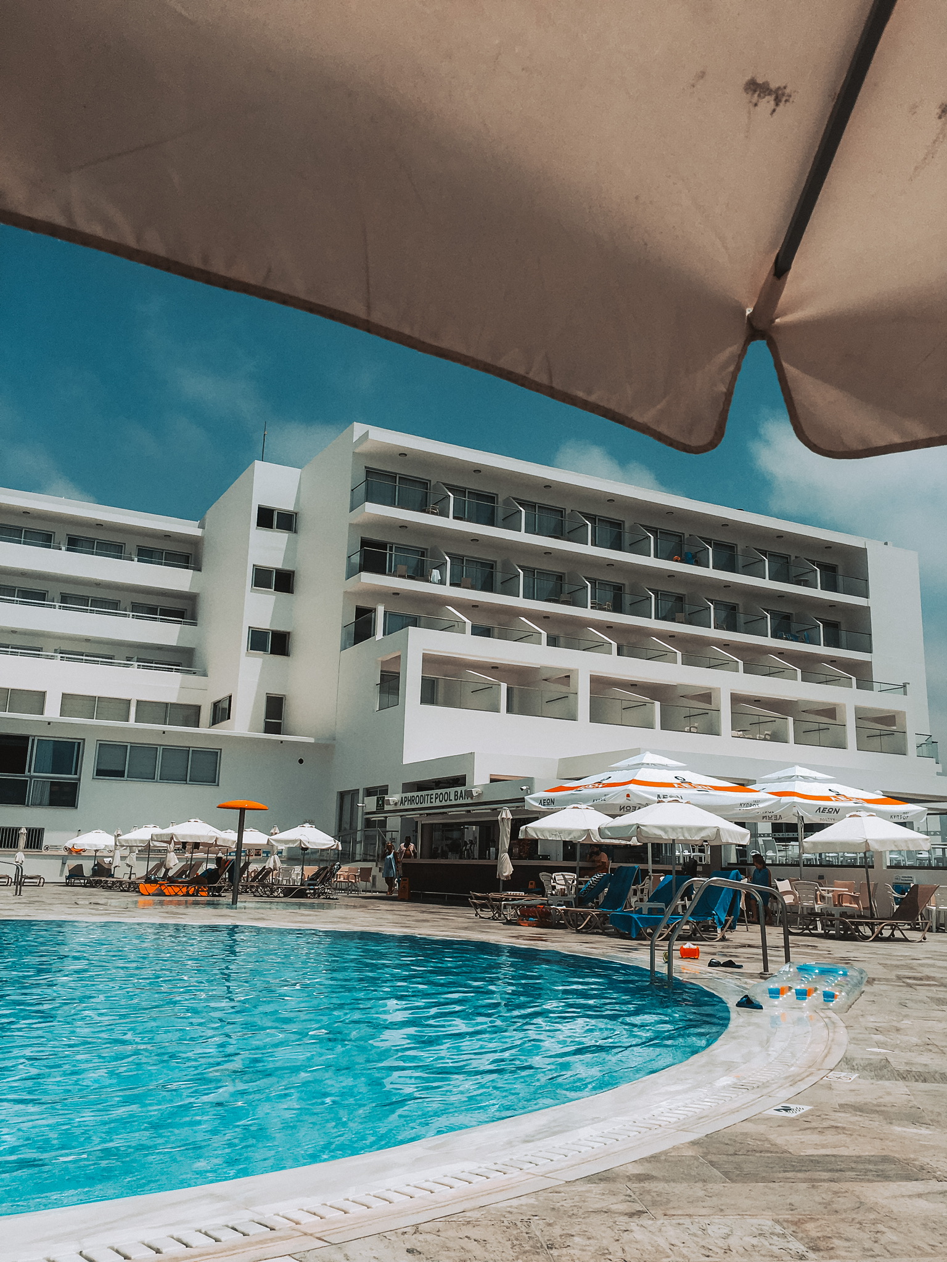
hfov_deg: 48.2
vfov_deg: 61.7
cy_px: 631
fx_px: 1058
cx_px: 474
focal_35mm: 29
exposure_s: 1/4300
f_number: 2.2
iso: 25
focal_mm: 4.15
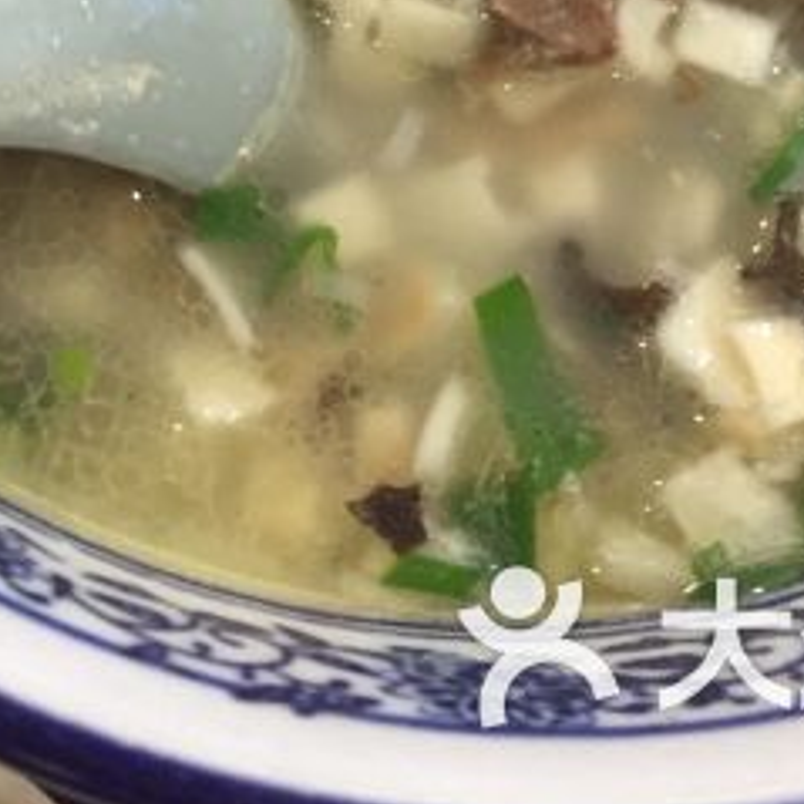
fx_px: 1971
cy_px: -357
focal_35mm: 75
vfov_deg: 20.2
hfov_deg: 23.1
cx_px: 419
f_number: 2.2
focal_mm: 4.15
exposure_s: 1/17
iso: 250
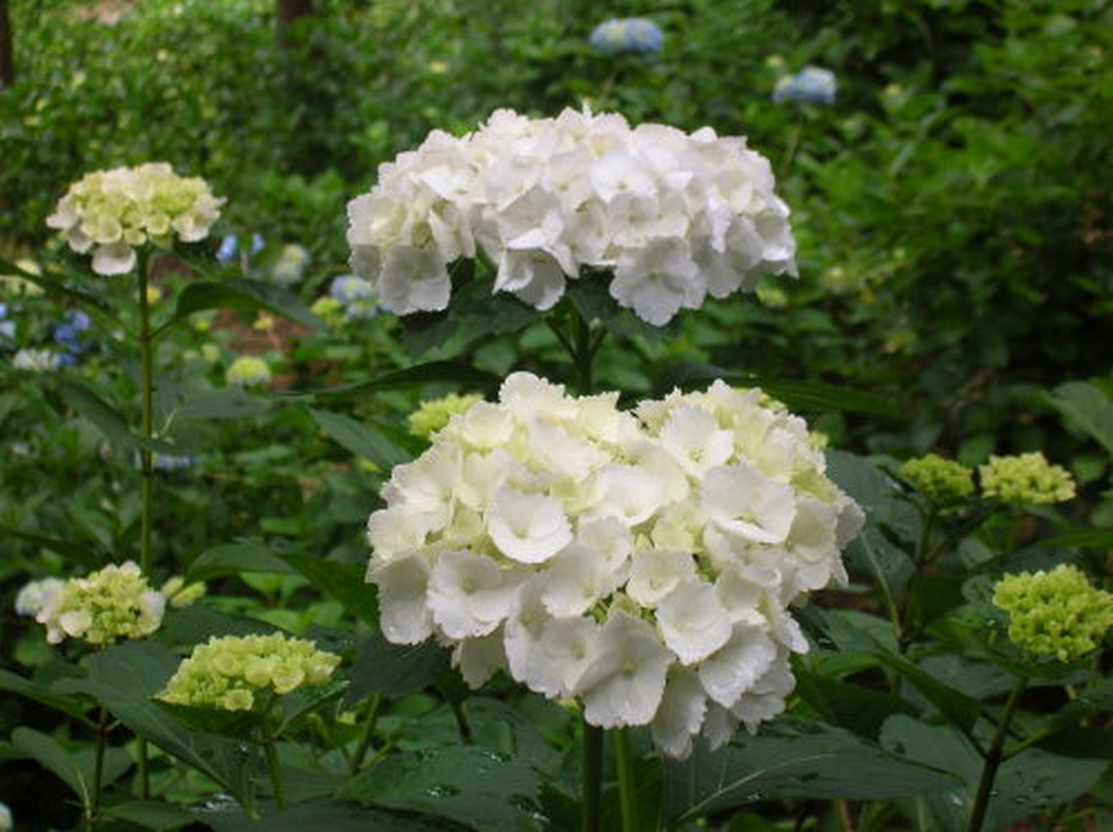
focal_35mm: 105
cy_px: 416
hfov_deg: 18.7
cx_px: 556
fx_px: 3373
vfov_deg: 14.1
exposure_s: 1/61.6
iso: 50
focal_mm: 17.4
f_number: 4.9
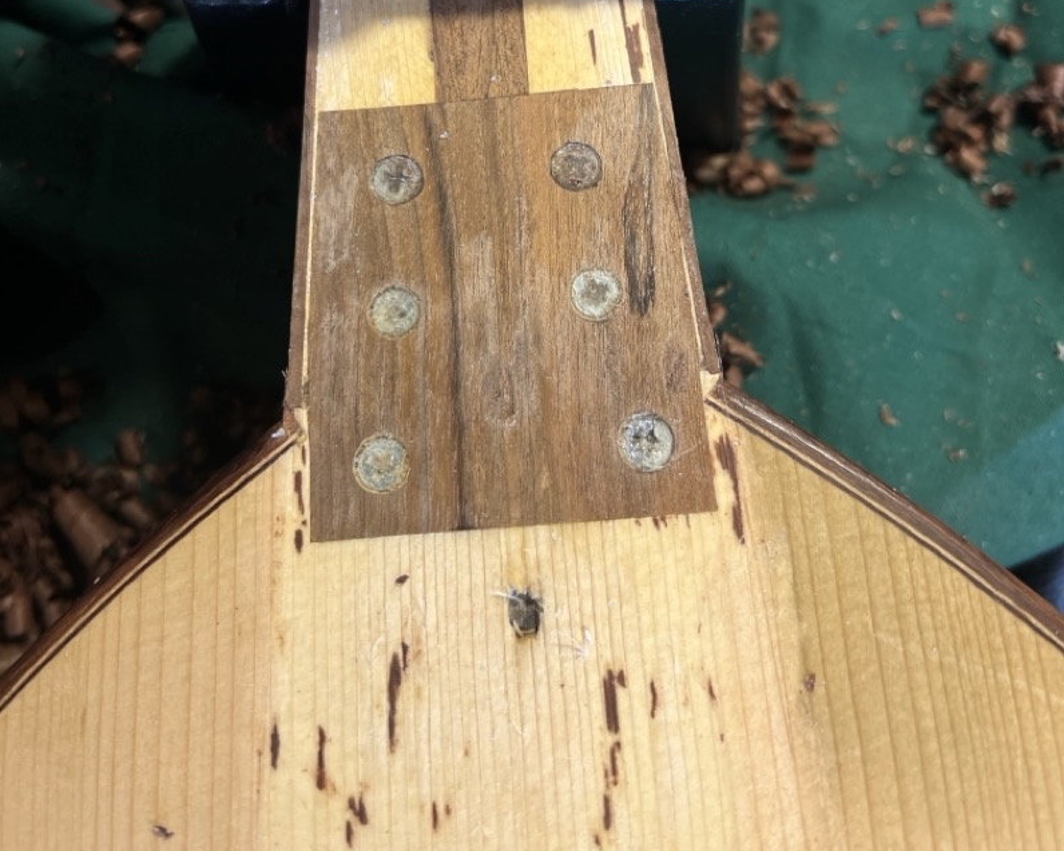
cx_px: 531
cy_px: 186
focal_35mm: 34
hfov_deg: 52.8
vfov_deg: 41.7
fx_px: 1071
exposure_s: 1/50
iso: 80
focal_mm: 5.7
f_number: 1.5
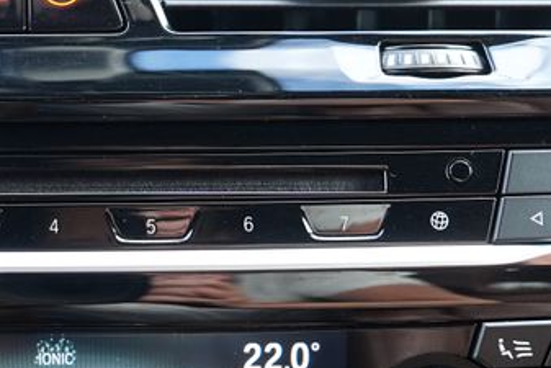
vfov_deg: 16.1
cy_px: 217
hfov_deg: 23.3
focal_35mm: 85
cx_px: 51
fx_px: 1301
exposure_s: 1/60
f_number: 4
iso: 500
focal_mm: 28
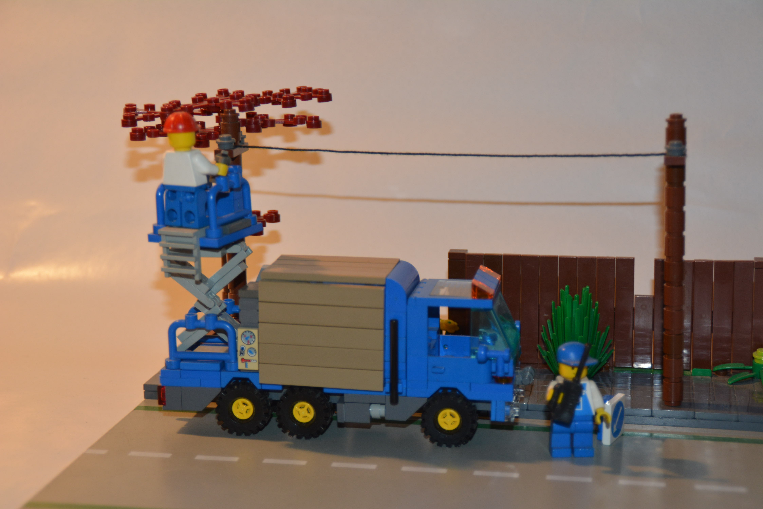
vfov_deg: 18.9
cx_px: 382
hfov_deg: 28.1
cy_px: 254
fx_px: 1526
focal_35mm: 72
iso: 450
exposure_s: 1/60
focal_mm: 48
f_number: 4.8
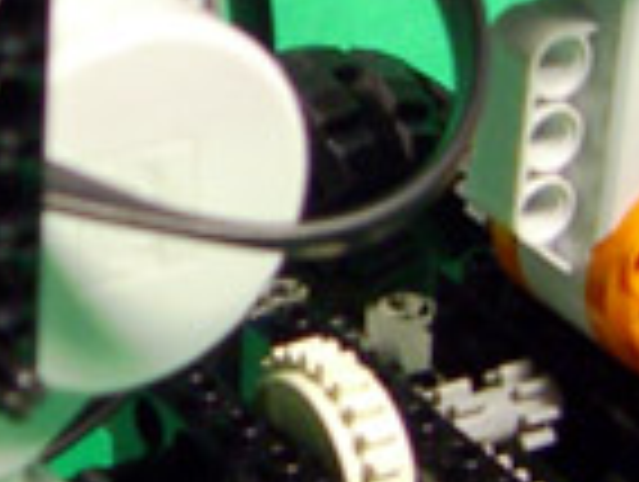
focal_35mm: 214
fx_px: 3957
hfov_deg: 9.2
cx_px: -27
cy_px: 266
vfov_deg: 7.0
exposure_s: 1/40
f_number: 2.8
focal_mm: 7.9
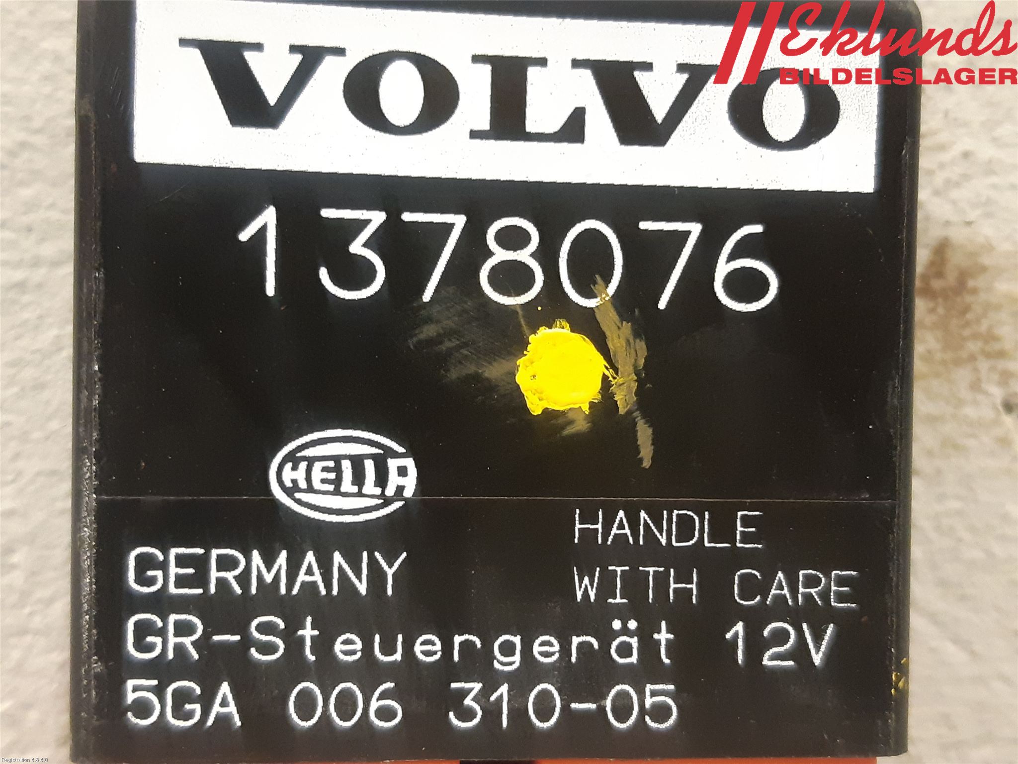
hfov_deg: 67.3
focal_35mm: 26
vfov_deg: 53.1
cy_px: 382
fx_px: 765
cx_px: 509
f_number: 1.7
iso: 250
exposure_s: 1/33
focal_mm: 3.93
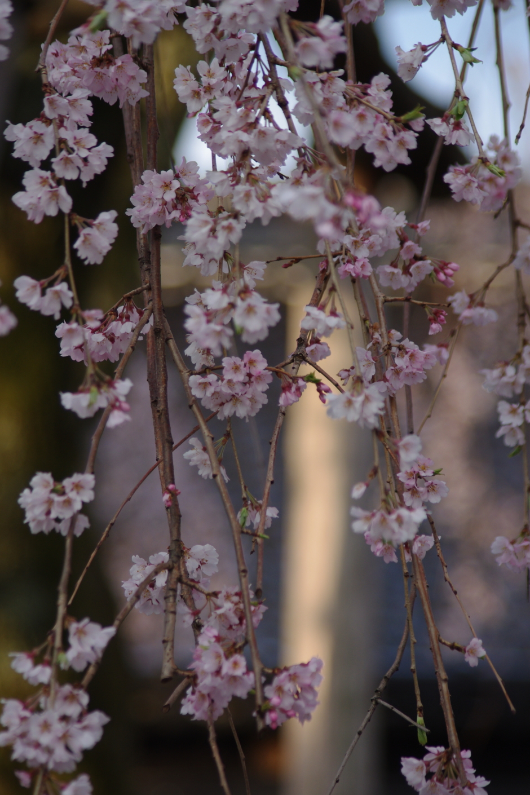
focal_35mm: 204
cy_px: 408
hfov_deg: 6.7
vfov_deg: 10.1
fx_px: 4505
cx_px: 259
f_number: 4.5
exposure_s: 1/400
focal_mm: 120
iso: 200
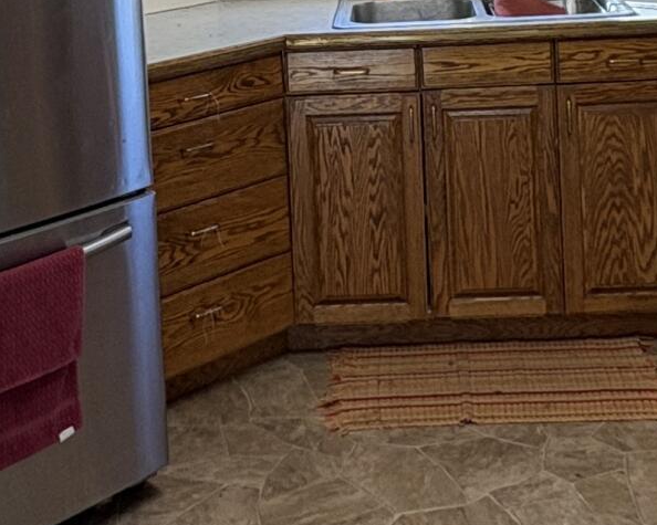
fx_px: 1341
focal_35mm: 69
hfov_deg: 27.5
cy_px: -143
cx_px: 366
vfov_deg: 20.4
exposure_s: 1/120
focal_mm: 2.22
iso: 100
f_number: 2.2
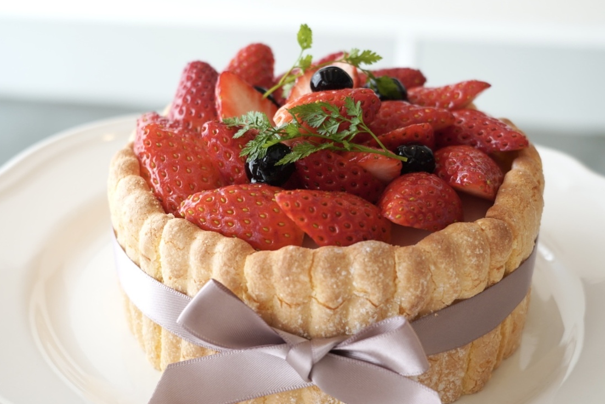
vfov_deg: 23.4
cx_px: 273
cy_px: 225
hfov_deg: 34.4
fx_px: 975
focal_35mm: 58
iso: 200
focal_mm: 50
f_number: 6.3
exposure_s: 1/60
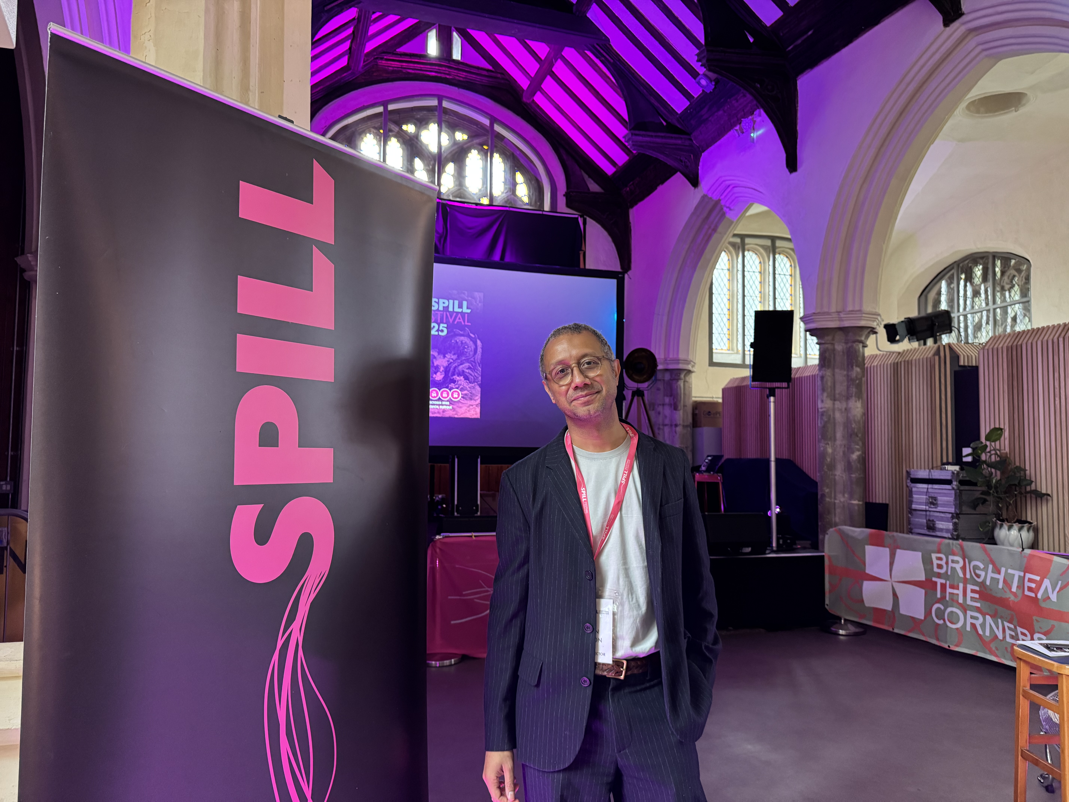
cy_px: 401
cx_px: 534
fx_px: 741
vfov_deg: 56.8
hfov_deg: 71.6
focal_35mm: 24
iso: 500
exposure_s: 1/50
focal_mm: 6.76
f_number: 1.78
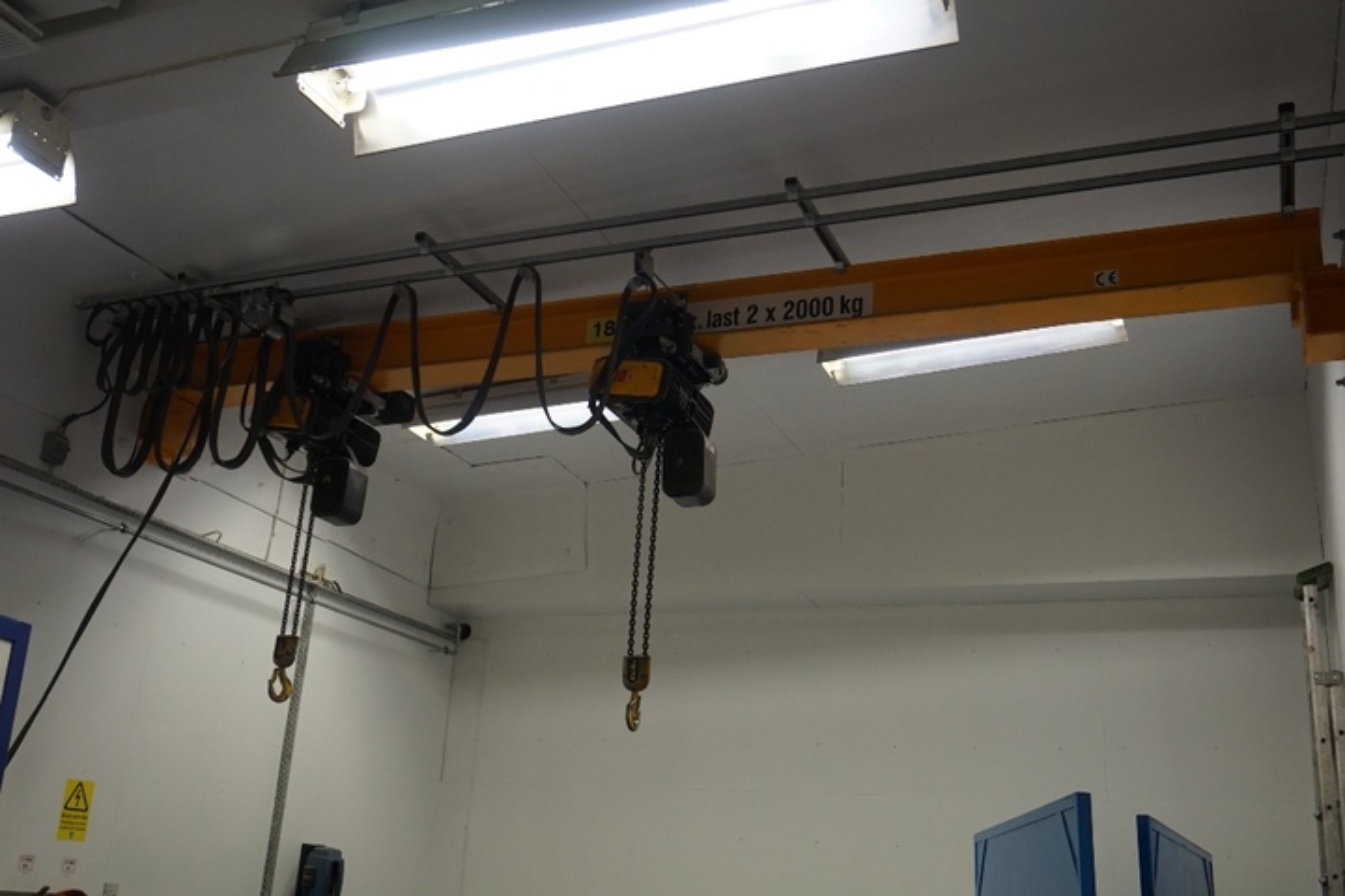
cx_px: 672
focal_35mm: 36
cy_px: 448
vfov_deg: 36.9
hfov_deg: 53.1
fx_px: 1345
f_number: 4.5
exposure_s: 1/160
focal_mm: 24
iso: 1000
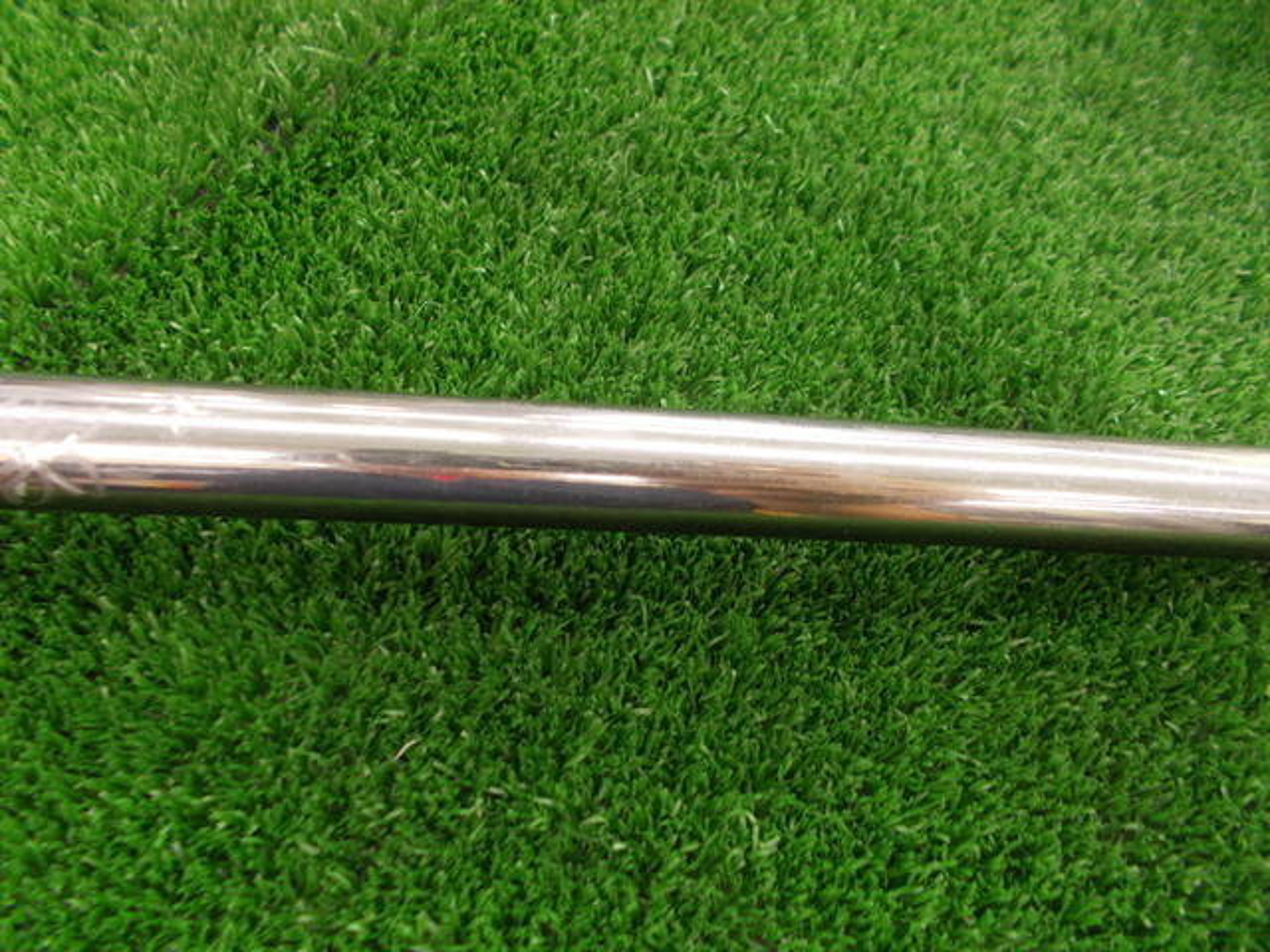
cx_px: 635
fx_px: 954
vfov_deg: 53.1
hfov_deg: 67.3
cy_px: 476
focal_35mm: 26
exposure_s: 1/25
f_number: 3.2
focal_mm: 4.6
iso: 200
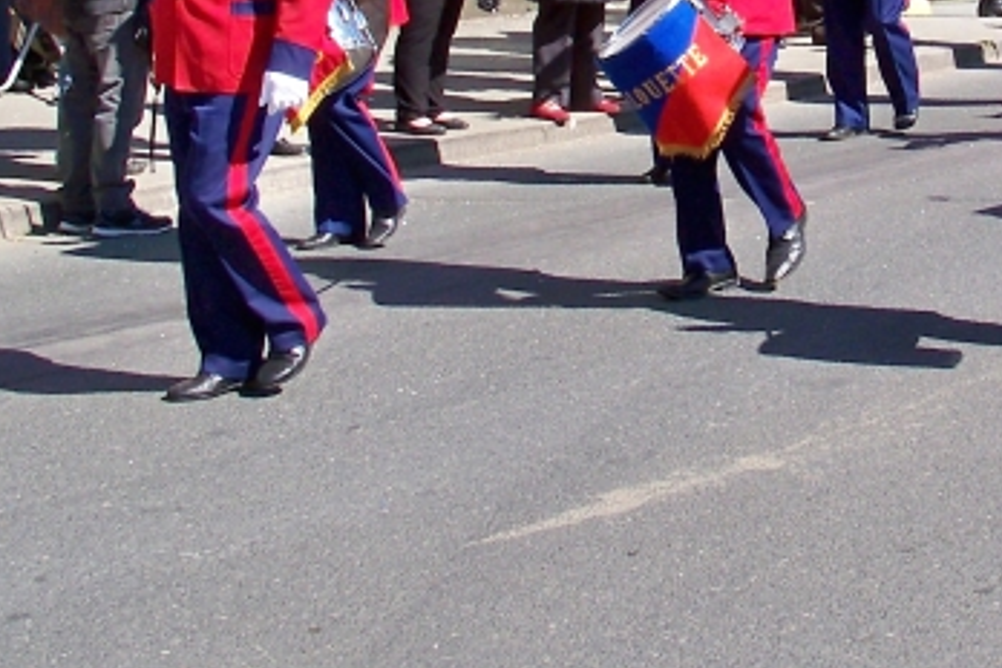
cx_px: 760
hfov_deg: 20.0
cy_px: -32
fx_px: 2811
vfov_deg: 13.3
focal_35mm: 101
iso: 100
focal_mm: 5.85
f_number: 4
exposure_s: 1/500
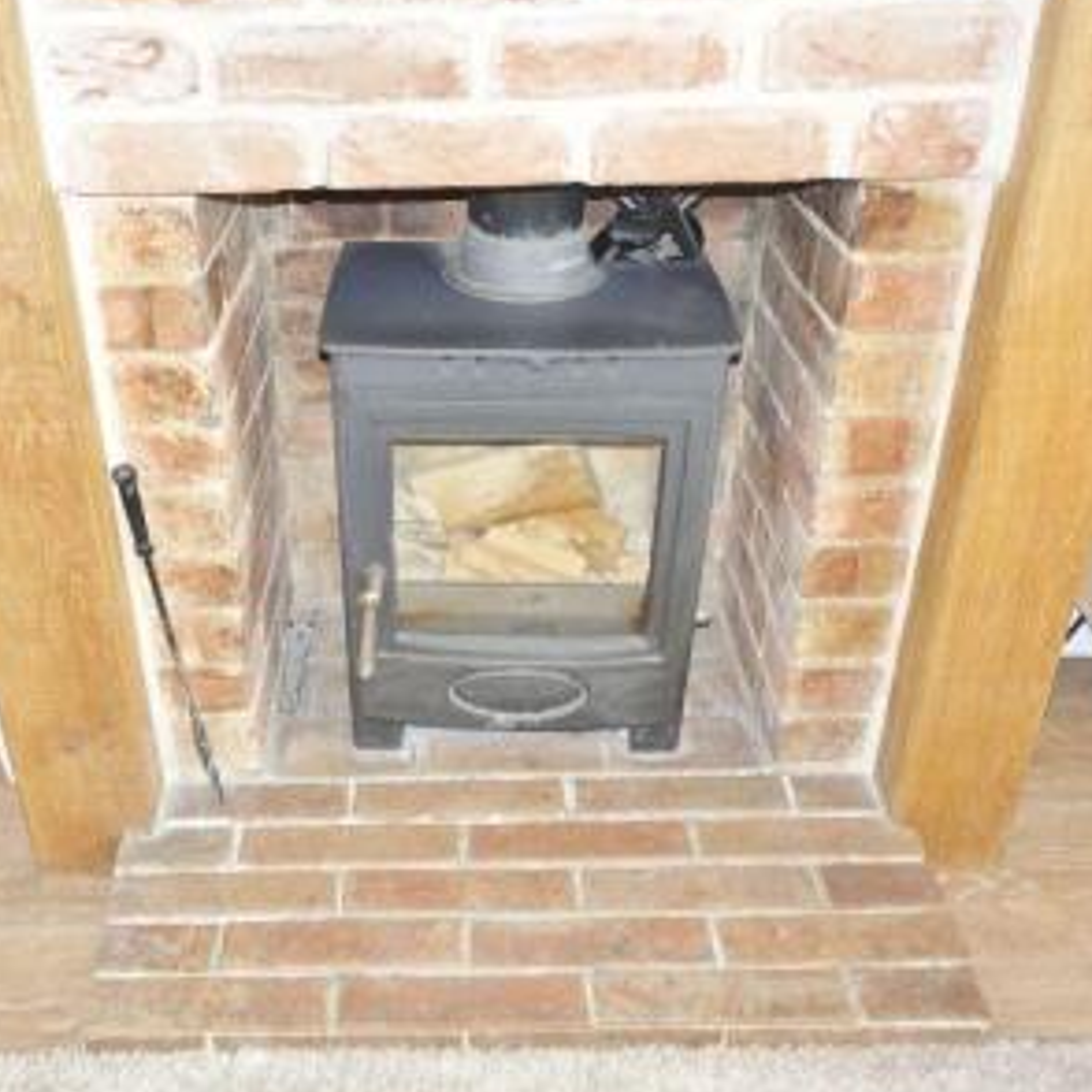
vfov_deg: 49.7
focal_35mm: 33
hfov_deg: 49.4
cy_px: 533
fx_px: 1178
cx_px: 438
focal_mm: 8.8
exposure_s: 1/30
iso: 160
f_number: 1.8
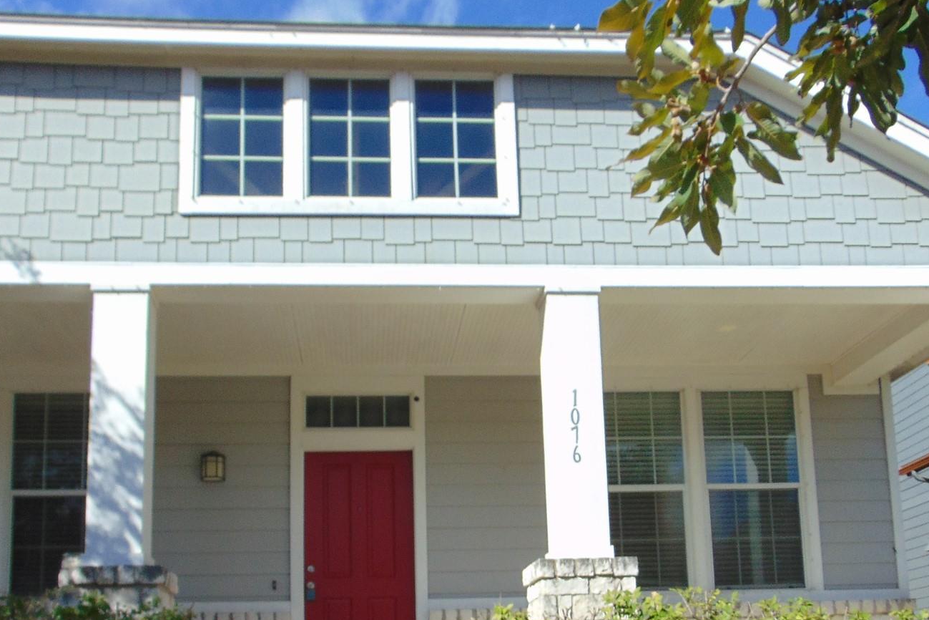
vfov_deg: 31.5
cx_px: 441
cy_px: 525
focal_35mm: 41
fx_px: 1058
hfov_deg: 47.4
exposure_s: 1/200
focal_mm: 4.5
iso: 80
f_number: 7.7
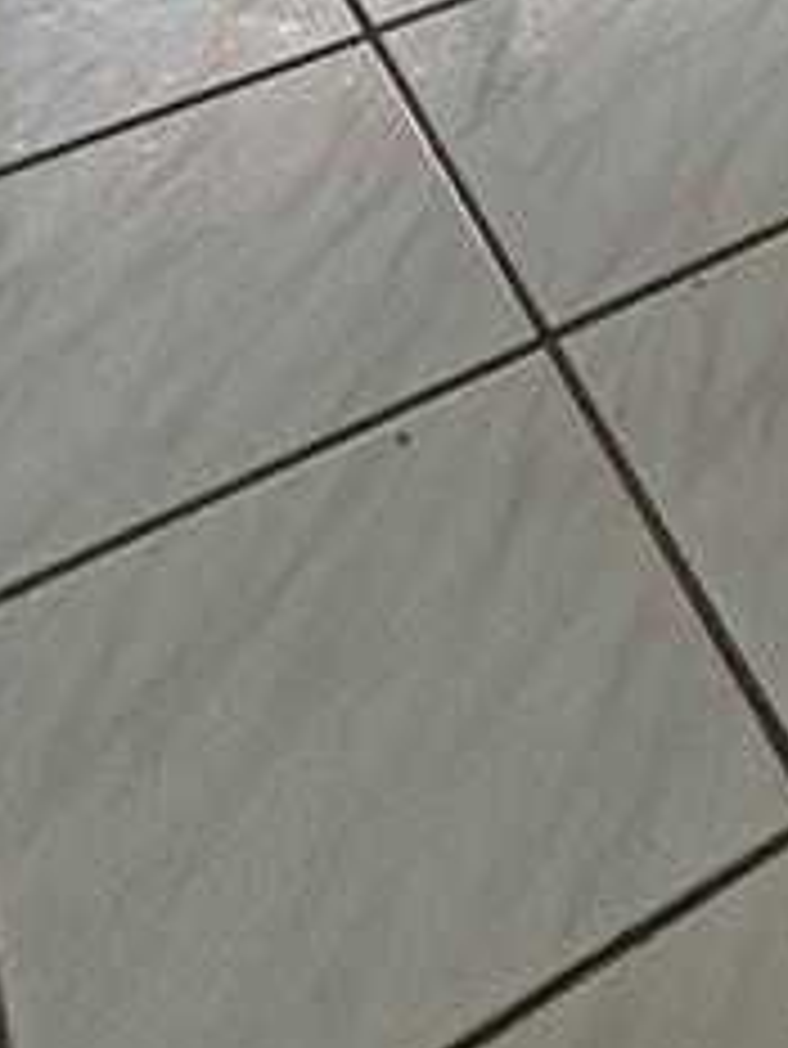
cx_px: 968
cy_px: -1336
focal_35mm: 72
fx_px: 2183
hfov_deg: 19.2
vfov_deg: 16.1
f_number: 2.2
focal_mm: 2.22
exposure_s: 1/99
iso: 160
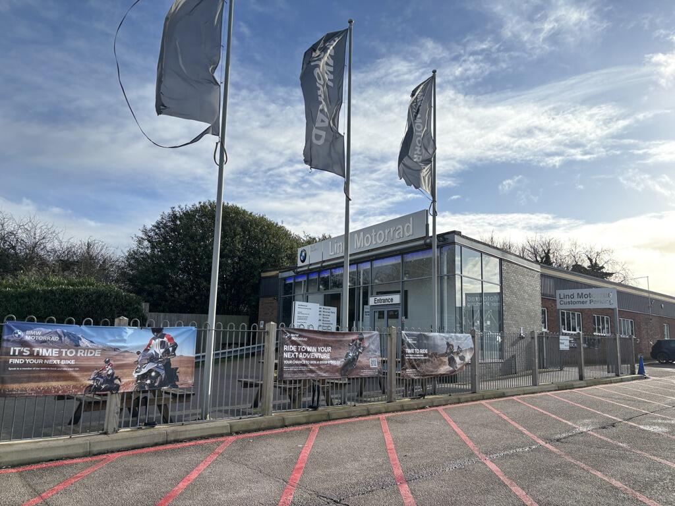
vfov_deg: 53.1
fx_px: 507
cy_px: 253
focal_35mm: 26
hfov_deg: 67.3
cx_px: 338
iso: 50
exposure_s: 1/1016
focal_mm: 5.96
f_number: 1.6
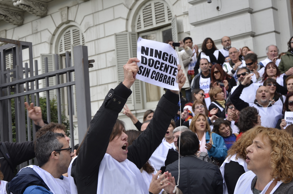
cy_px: 97
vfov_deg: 23.7
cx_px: 146
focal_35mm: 57
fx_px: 463
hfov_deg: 35.1
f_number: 6.3
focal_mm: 38
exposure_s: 1/125
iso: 100
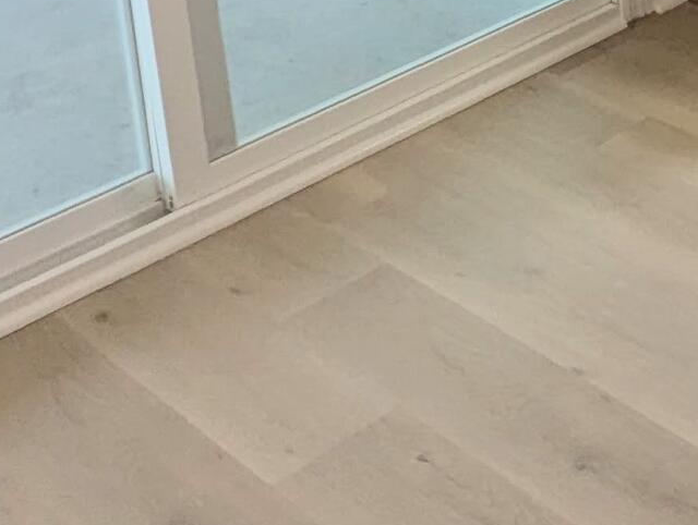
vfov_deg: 16.8
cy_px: -381
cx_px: 999
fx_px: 1515
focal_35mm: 75
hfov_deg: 22.2
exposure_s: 1/166
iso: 51
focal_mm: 2.35
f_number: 2.2
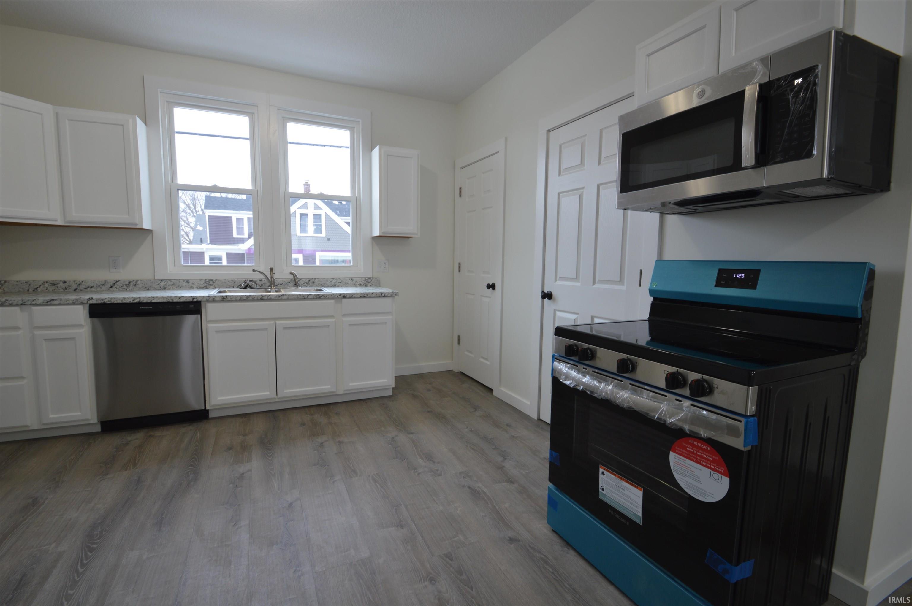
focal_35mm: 15
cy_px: 303
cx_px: 456
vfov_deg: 77.2
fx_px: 380
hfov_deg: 100.4
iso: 100
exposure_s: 1.3
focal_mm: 10
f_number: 13
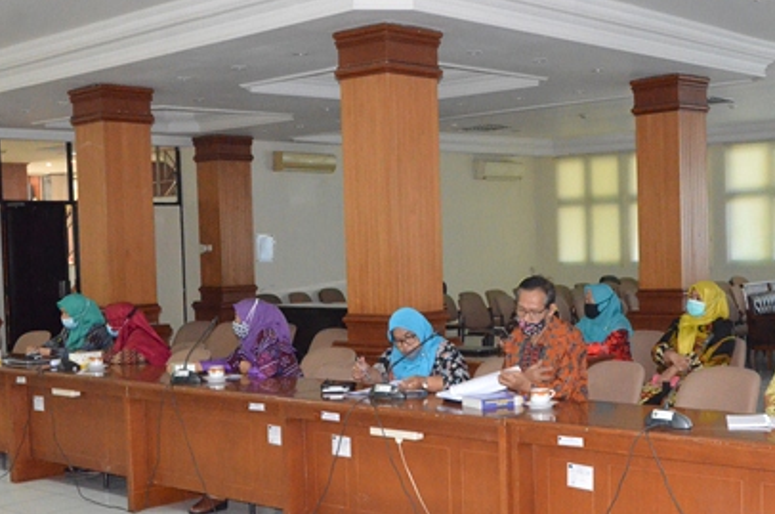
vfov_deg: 25.9
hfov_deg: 37.8
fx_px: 1117
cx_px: 515
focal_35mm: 52
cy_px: 285
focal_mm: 22
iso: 6400
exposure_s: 1/60
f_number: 8
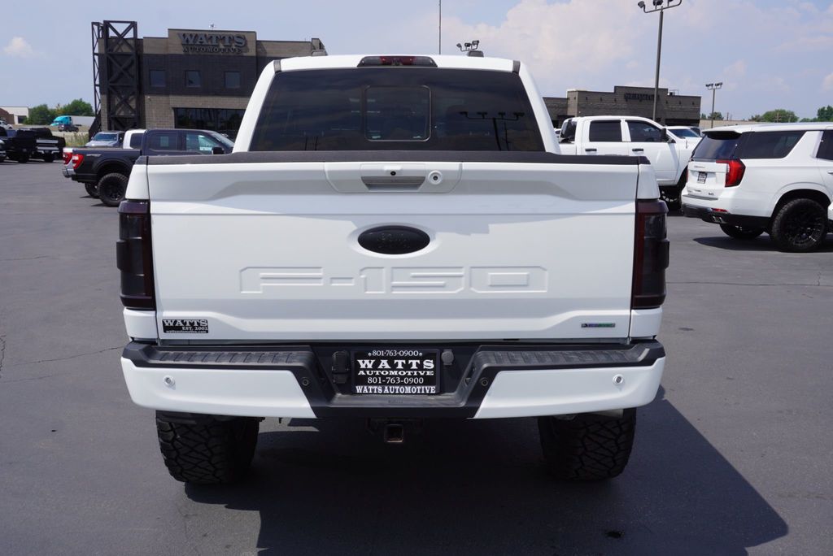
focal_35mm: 34
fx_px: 799
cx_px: 416
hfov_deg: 55.1
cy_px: 278
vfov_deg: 38.4
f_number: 10
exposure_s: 1/250
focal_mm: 23
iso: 100
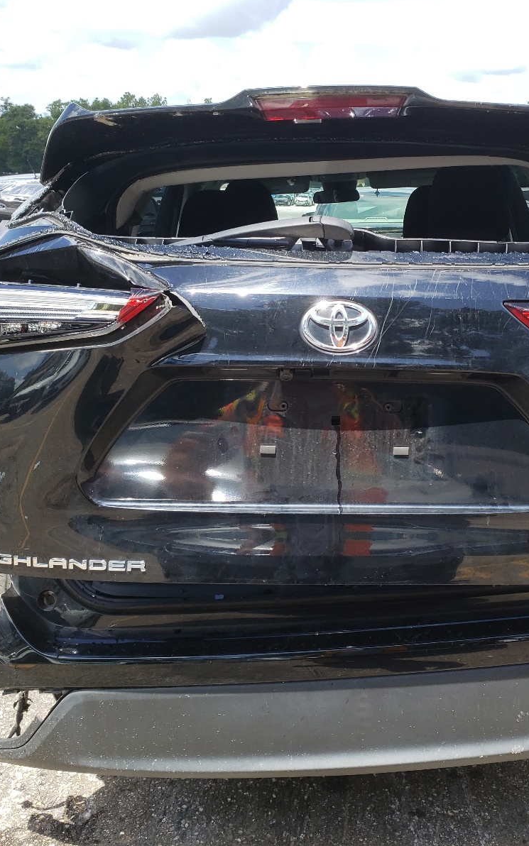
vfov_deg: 52.7
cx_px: 366
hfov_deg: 34.0
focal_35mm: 37
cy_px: 421
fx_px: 853
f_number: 1.5
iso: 50
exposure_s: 1/1111
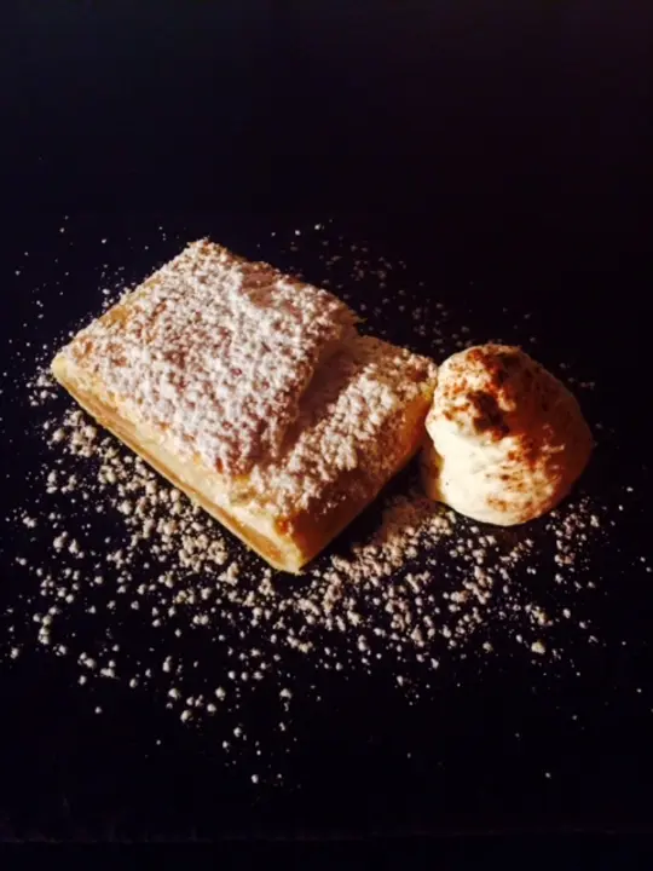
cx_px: 326
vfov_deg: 61.7
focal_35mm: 29
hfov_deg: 48.2
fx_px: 729
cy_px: 436
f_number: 2.2
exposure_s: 1/17
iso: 400
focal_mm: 4.15
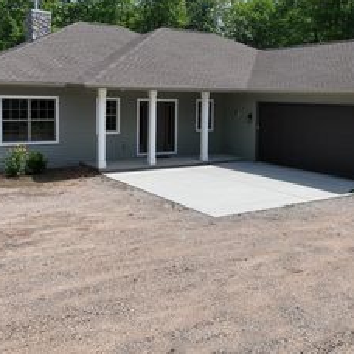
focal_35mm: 40
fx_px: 463
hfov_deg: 41.6
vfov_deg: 41.6
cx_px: 214
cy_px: 134
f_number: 2.8
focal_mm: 12.29
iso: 100
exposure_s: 1/500
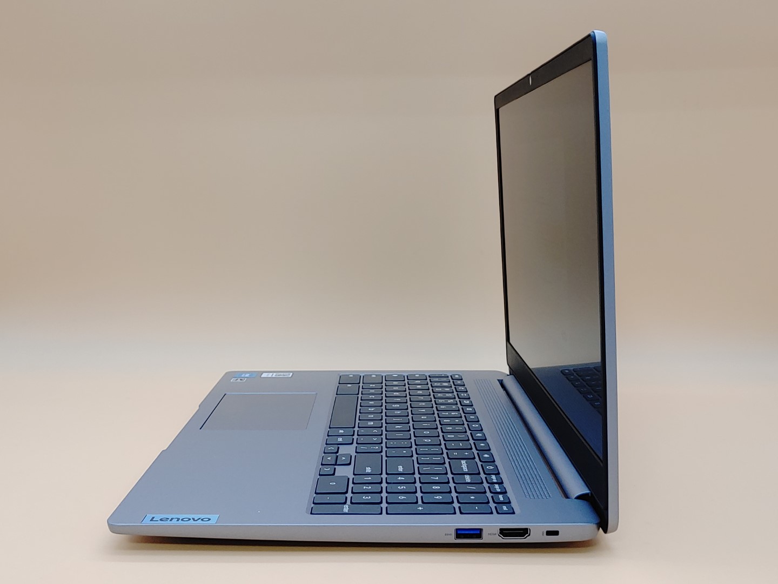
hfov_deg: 45.8
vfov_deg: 35.1
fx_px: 921
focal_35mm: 41
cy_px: 292
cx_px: 389
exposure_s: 1/61
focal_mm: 4.36
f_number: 1.8
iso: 50
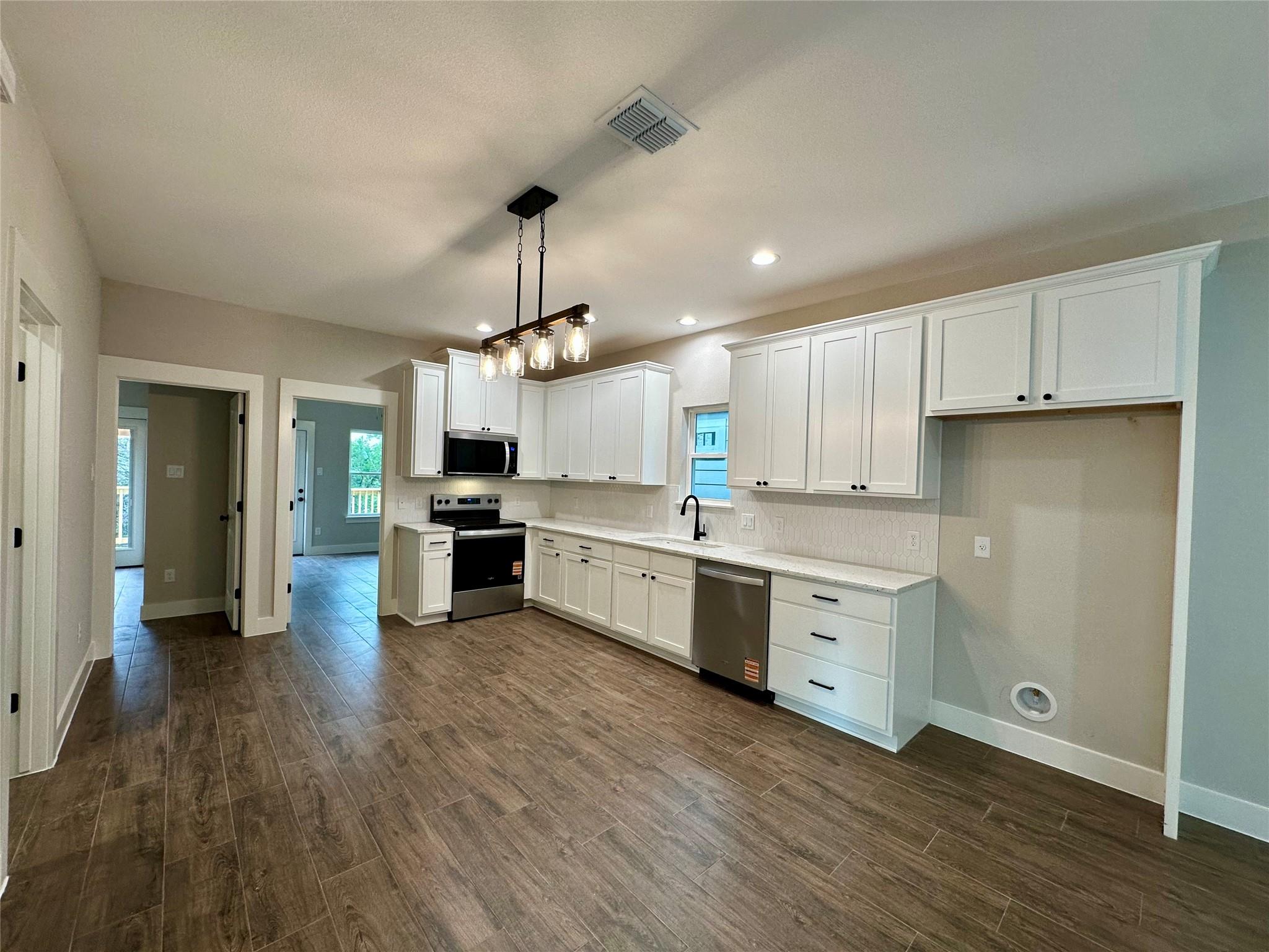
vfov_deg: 85.7
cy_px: 476
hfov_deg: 102.1
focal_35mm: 14
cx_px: 634
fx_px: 513
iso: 100
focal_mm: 2.22
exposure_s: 1/120
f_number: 2.2
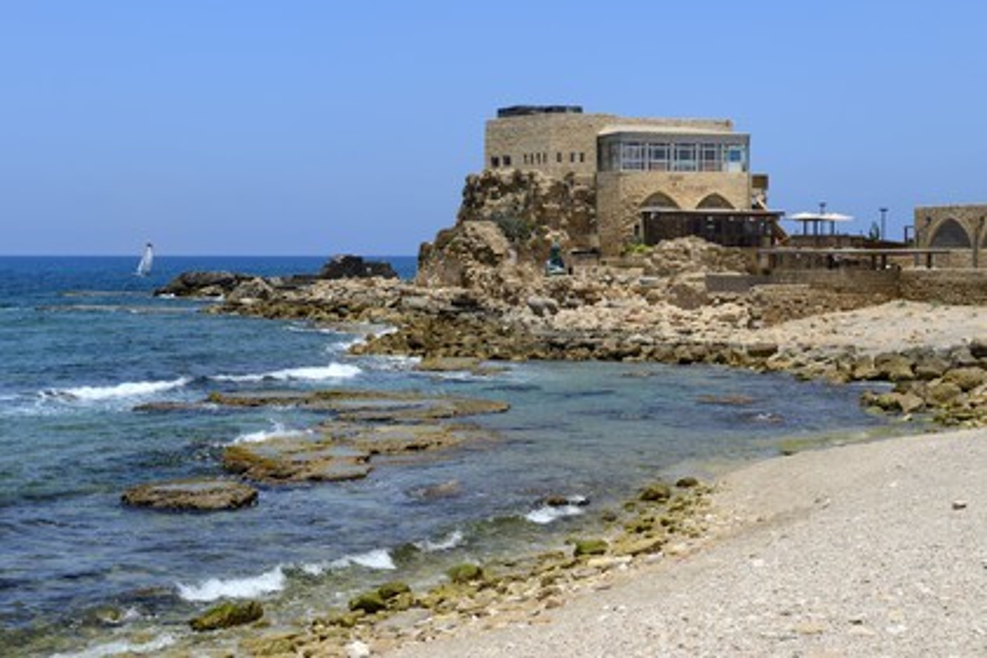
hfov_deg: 32.4
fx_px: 1700
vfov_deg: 21.9
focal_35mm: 62
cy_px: 329
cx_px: 494
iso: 100
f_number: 11
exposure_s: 1/200
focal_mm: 62
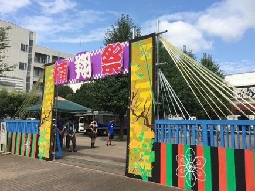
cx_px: 134
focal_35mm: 32
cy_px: 94
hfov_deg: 56.8
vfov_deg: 44.1
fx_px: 236
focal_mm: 4.15
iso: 32
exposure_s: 1/2283
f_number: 2.2
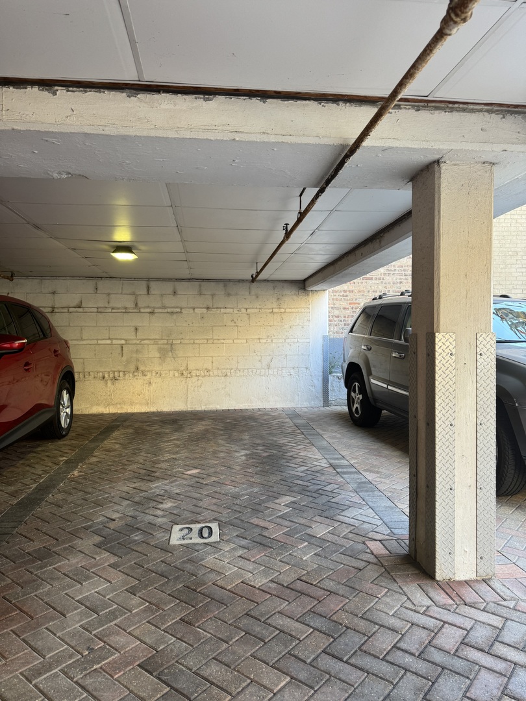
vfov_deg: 71.6
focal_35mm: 24
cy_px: 350
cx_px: 263
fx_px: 486
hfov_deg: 56.8
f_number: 1.78
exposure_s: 1/120
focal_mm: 6.76
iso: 125
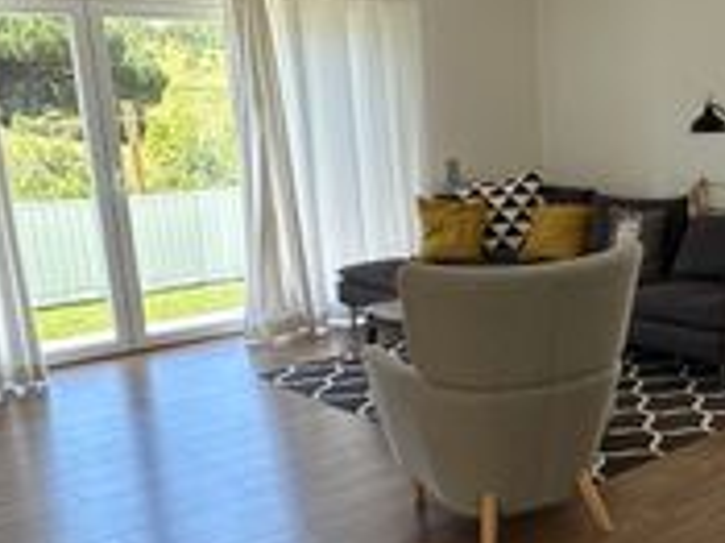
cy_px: 303
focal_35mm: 48
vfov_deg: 30.2
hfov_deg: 35.8
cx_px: 725
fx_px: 1005
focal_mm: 2.22
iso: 40
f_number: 2.2
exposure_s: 1/202
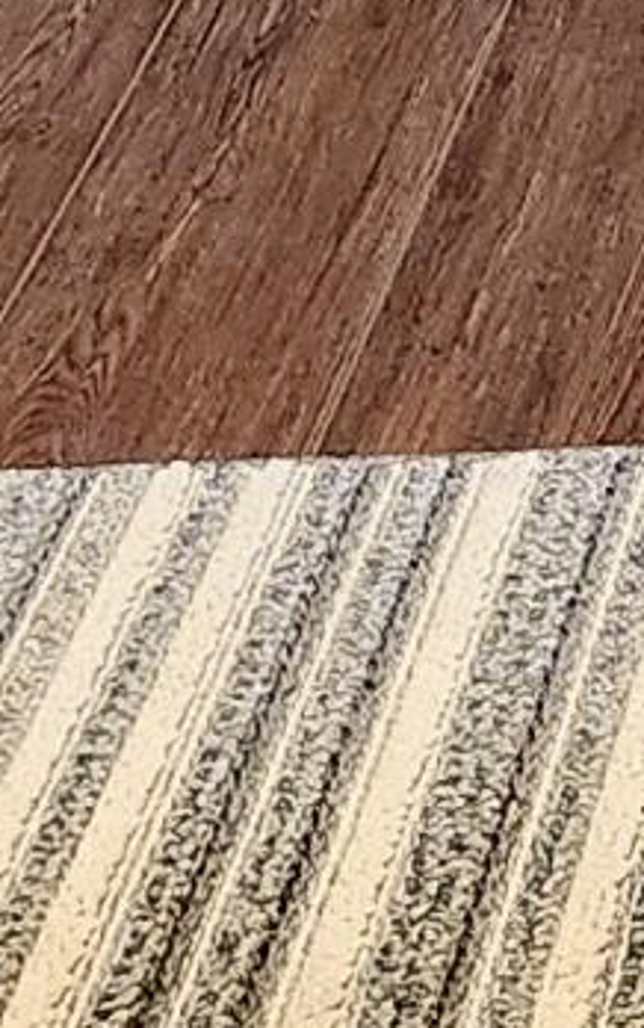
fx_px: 5887
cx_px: 1740
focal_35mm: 210
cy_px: -1755
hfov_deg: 5.9
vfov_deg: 8.7
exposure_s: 1/120
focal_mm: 5.4
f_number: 1.8
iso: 640
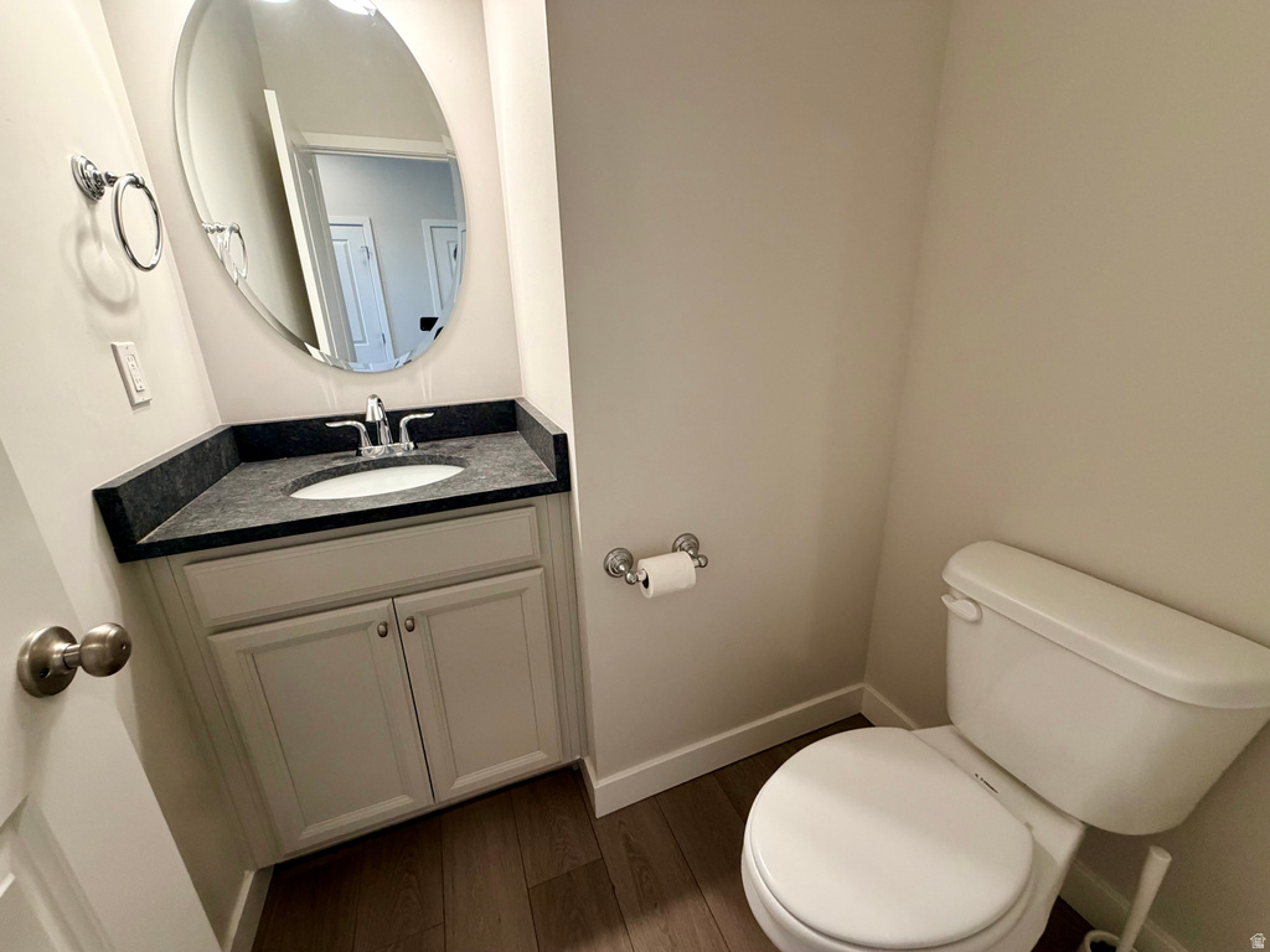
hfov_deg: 102.1
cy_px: 476
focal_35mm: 14
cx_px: 635
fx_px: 514
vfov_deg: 85.7
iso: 320
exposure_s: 1/120
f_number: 2.2
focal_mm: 2.22
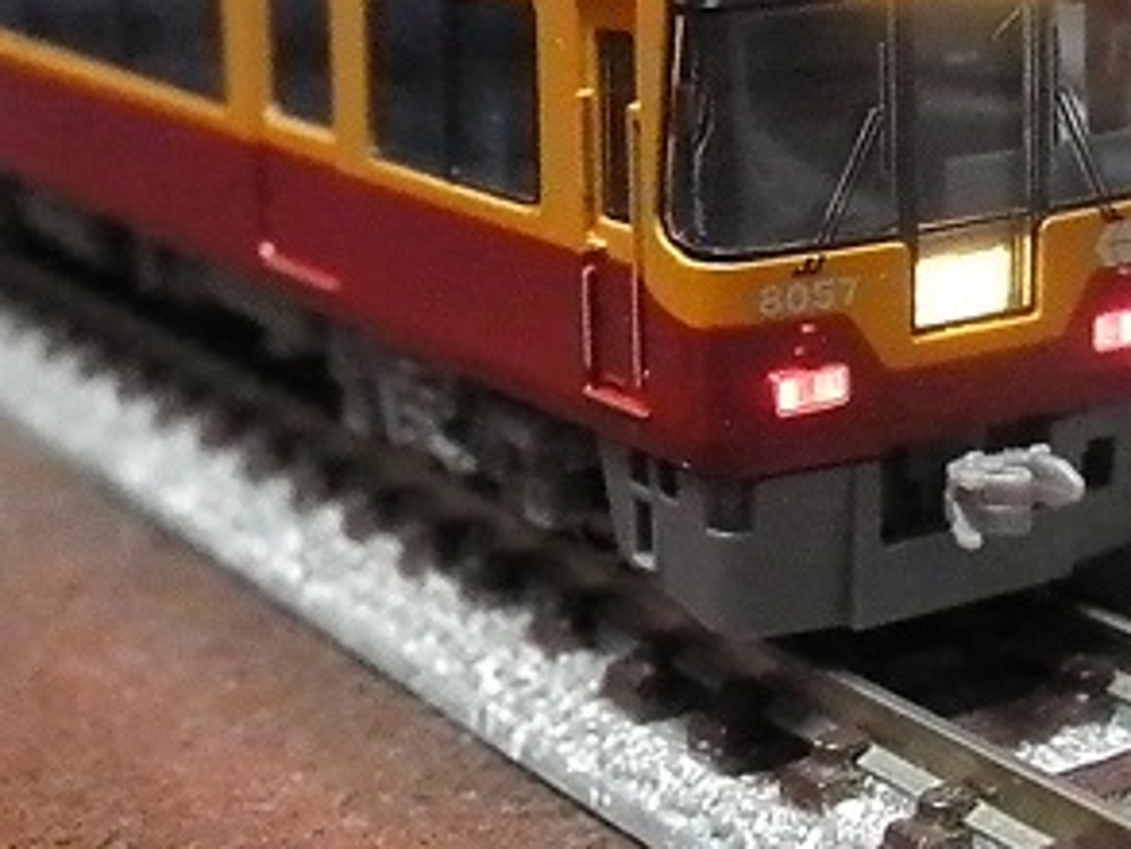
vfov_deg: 17.1
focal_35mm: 86
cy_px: 260
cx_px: 801
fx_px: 2811
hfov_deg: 22.6
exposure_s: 1/60
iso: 3200
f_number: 3.9
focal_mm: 7.3
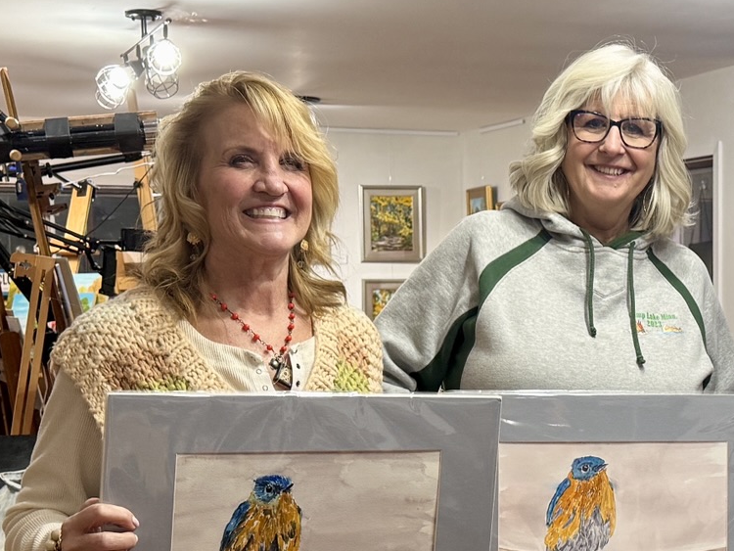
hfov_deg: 29.9
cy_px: 361
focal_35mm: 64
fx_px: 1357
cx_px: 534
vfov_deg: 22.9
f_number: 1.78
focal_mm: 6.76
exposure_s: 1/60
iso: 160
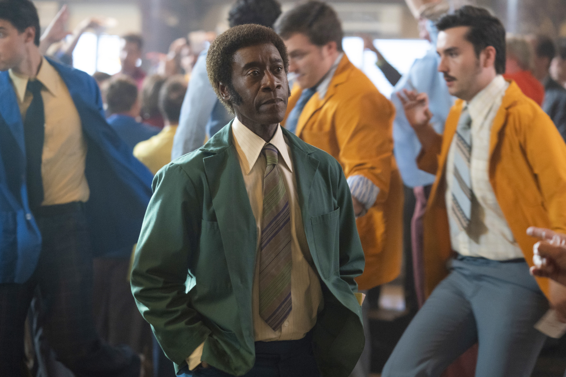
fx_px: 1415
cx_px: 283
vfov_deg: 15.2
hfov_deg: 22.6
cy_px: 188
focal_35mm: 90
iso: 6400
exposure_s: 1/125
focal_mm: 90
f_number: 3.2
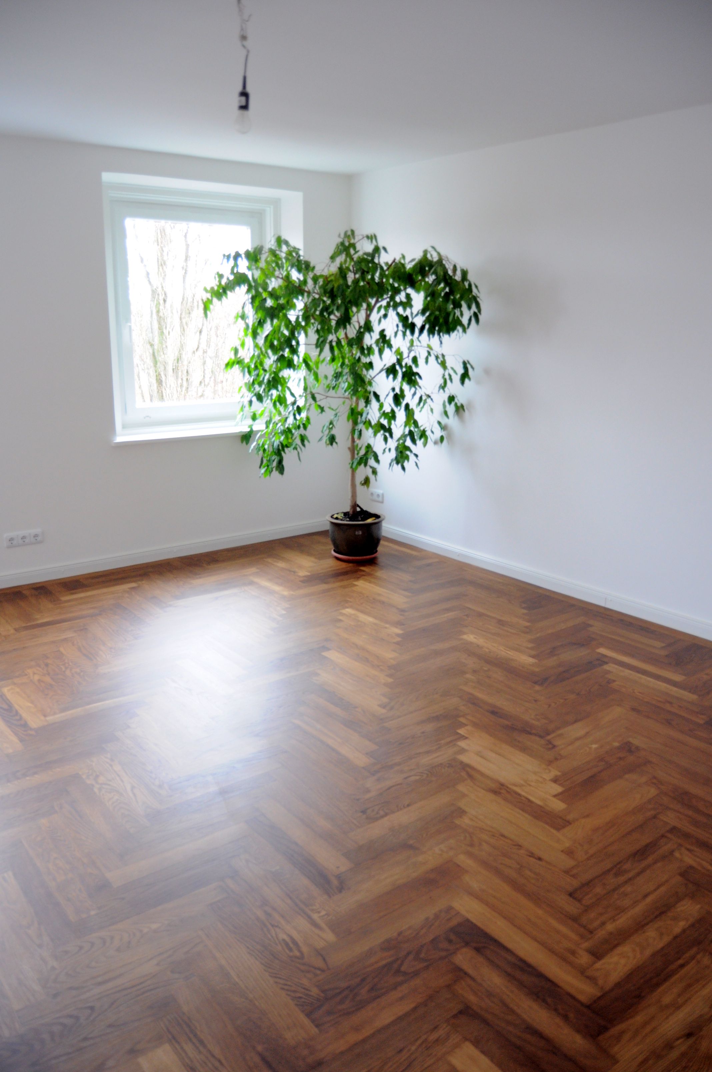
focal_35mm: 27
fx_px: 803
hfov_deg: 47.8
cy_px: 536
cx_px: 356
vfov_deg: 67.4
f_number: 4
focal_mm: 18
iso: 720
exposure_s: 1/60
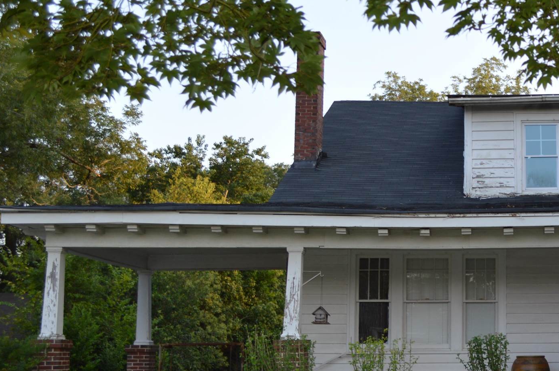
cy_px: 202
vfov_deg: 18.6
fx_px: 1132
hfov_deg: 26.2
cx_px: 571
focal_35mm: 73
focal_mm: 22
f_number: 4
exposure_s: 1/125
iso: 100
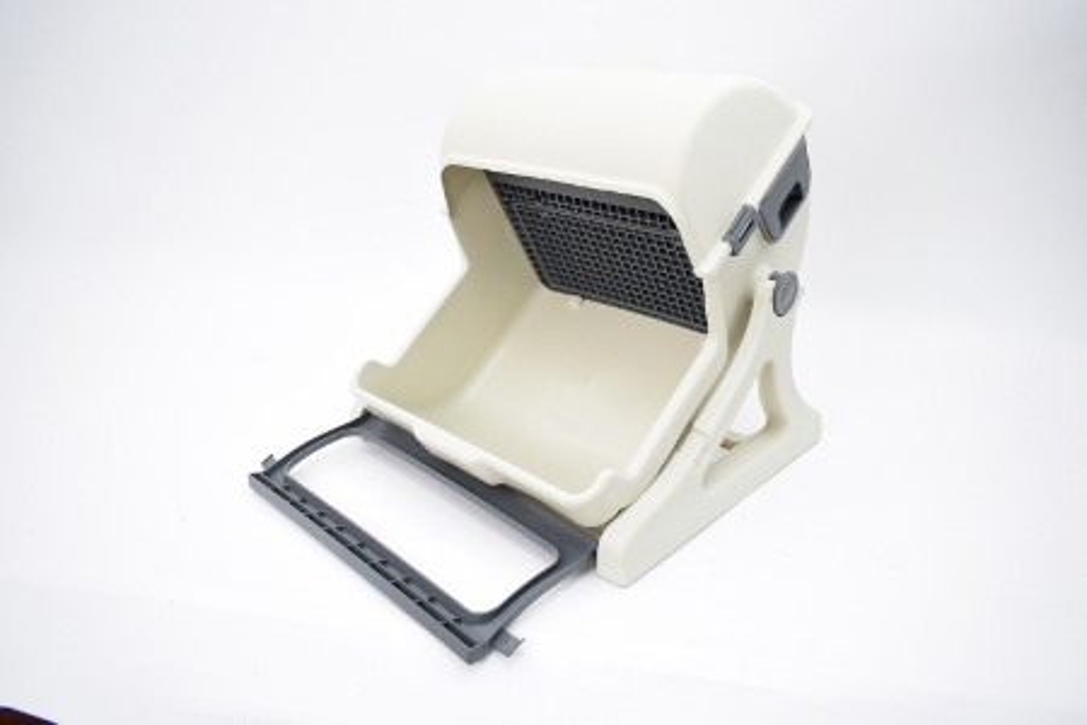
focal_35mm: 27
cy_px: 362
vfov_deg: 47.9
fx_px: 815
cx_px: 544
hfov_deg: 67.4
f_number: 4.5
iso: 100
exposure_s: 1/10
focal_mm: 18
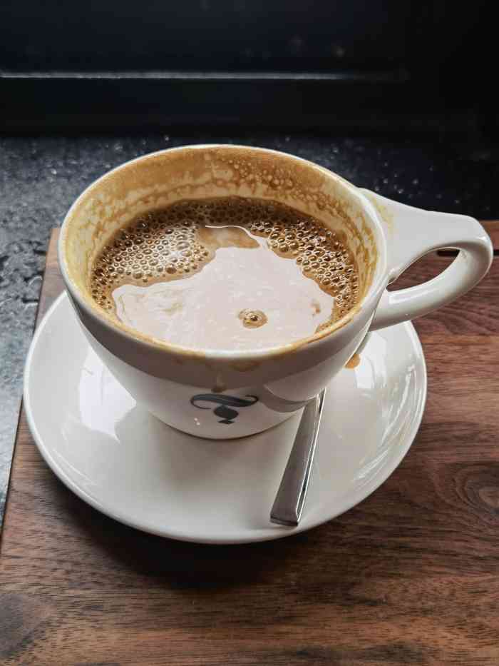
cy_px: 333
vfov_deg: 45.8
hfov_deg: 35.1
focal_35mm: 41
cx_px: 250
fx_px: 788
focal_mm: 6.67
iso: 50
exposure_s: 1/385
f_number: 1.9
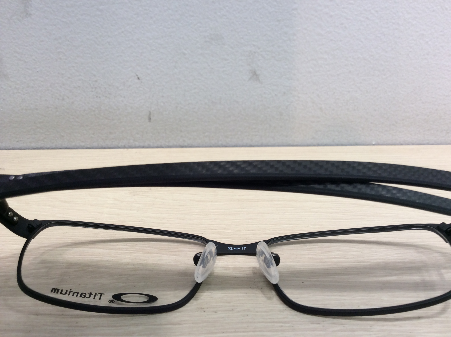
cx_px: 226
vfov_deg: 42.8
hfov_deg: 55.4
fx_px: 429
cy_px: 168
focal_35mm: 33
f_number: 2.4
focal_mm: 3.3
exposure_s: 1/33
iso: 32
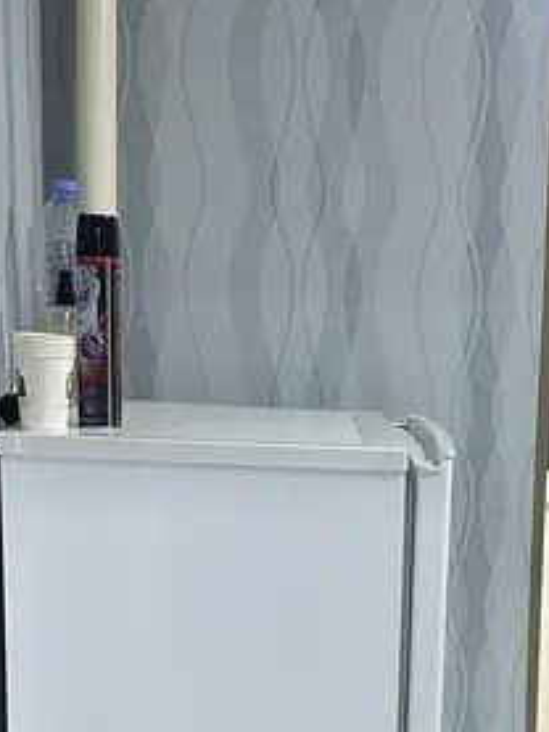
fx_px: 1648
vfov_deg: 24.2
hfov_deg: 18.6
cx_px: 492
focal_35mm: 78
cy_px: 677
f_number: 1.78
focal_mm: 6.86
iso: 250
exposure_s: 1/100
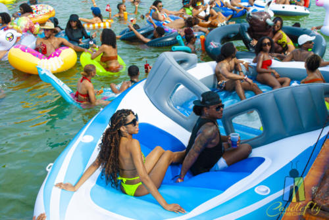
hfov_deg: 38.8
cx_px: 164
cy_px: 110
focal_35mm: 51
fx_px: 467
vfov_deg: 26.6
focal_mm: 34
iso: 100
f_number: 9
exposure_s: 1/320
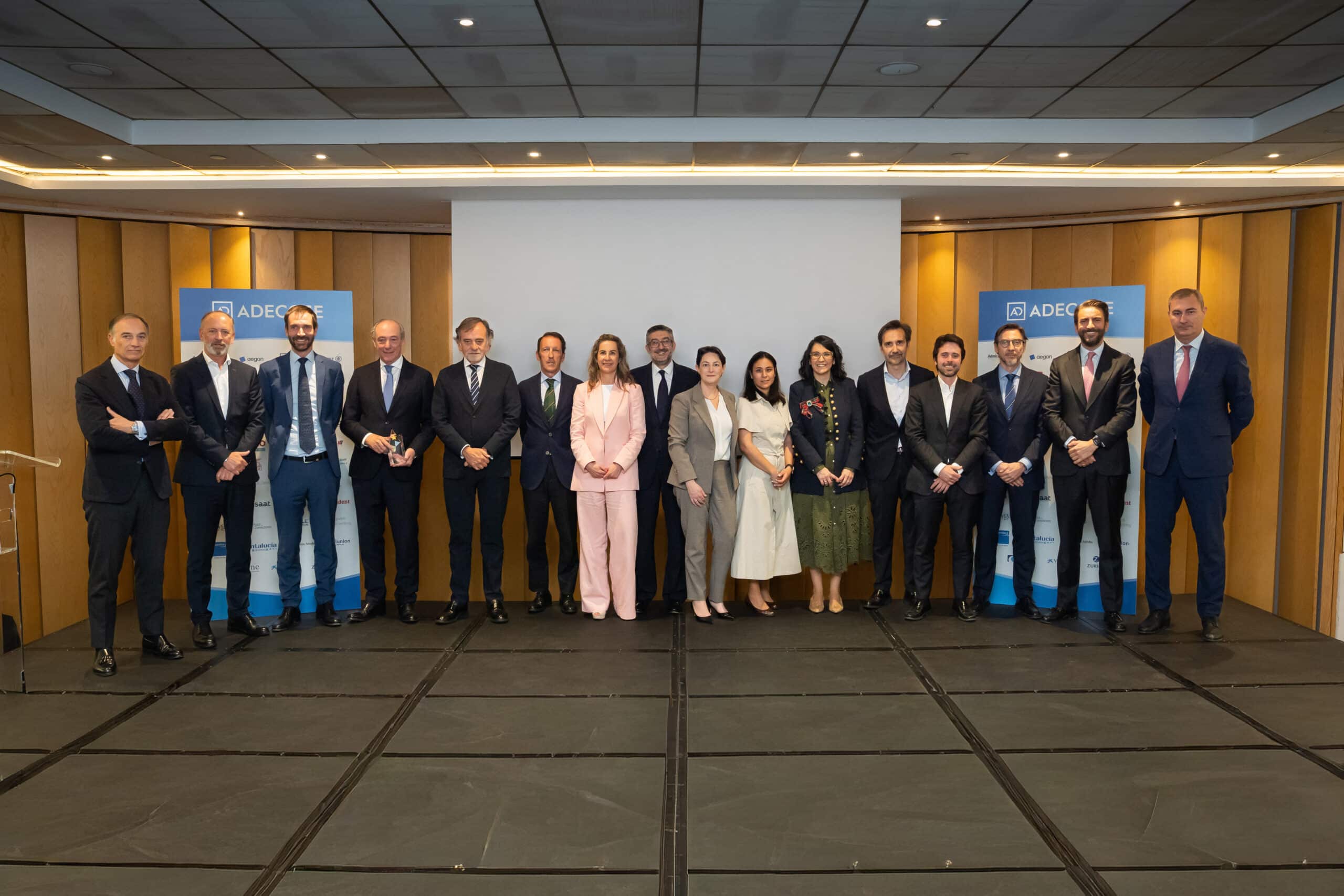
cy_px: 448
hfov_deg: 69.4
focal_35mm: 26
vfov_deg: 49.6
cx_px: 672
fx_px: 971
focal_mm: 26
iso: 2500
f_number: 5.6
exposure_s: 1/125
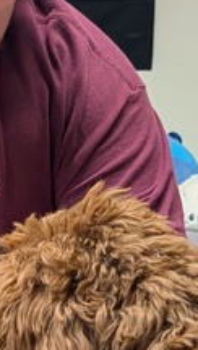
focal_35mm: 124
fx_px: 1154
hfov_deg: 9.7
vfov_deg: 16.6
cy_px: 405
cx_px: -33
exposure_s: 1/120
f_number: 1.68
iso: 282
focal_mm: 6.9
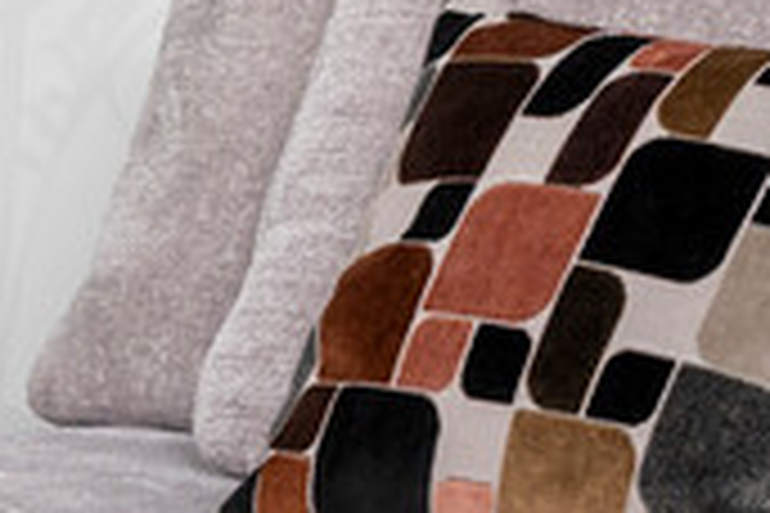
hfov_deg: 6.3
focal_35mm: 305
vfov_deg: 4.5
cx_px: -1292
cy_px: 794
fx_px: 6523
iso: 500
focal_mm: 51
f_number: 6.3
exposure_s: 1/13
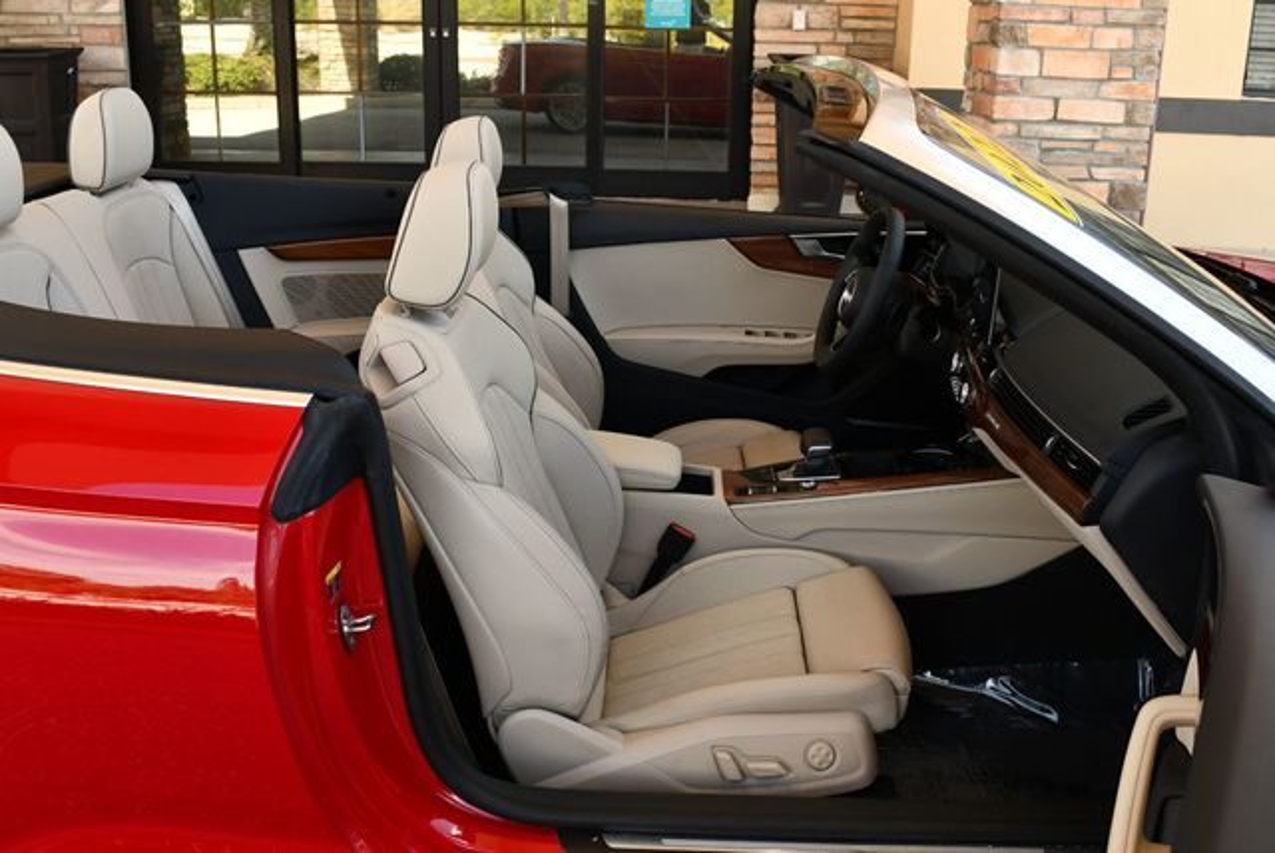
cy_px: 426
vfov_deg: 36.9
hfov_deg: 53.1
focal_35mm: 36
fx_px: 1276
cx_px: 638
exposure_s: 1/250
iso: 400
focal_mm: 18
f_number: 5.6
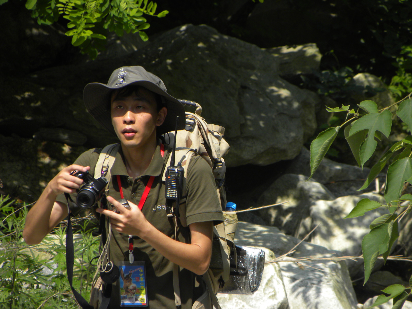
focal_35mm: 550
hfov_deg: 3.6
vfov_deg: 2.7
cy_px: 154
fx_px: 6546
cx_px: 206
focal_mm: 97.8
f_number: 5
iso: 64
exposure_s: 1/332
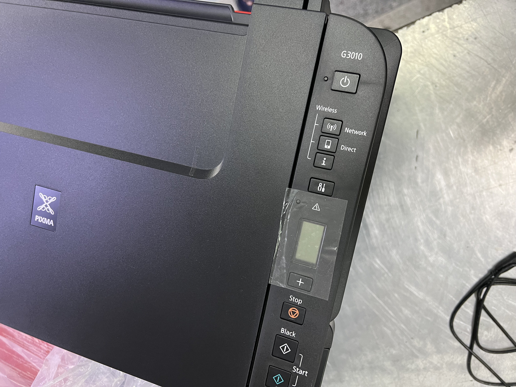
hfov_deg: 67.3
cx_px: 258
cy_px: 194
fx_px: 388
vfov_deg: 53.1
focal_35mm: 26
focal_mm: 5.7
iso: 200
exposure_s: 1/50
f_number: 1.5
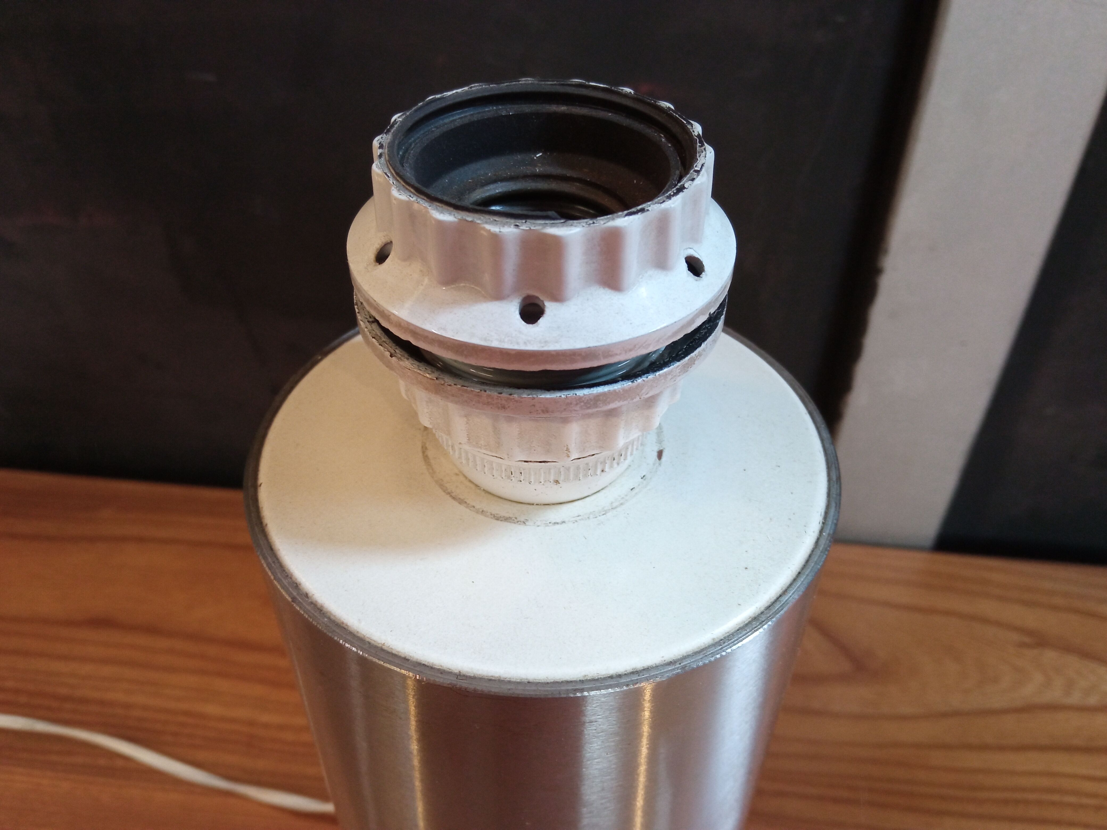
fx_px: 863
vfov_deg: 51.4
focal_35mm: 27
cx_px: 554
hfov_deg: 65.3
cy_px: 415
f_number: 2.2
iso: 742
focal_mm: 3.79
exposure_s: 1/25
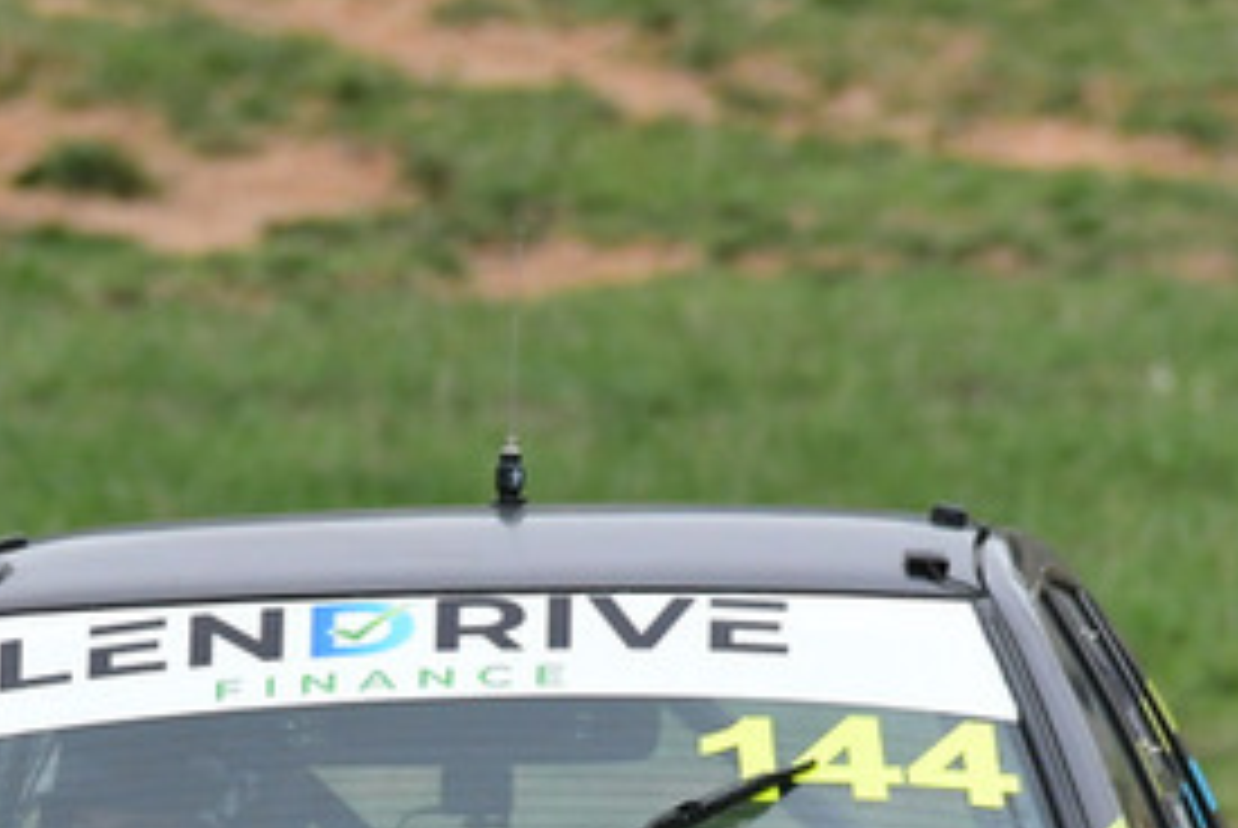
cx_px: 216
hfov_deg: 0.9
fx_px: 74977
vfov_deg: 0.6
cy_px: 976
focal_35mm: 2178
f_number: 10
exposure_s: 1/640
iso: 1600
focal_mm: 500
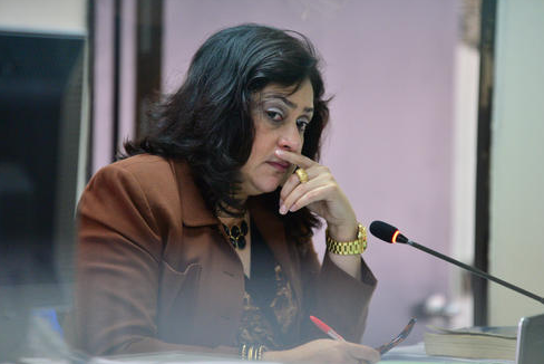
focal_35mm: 205
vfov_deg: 6.7
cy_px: 181
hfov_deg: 10.0
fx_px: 3099
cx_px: 276
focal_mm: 200
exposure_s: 1/200
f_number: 2.8
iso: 3200
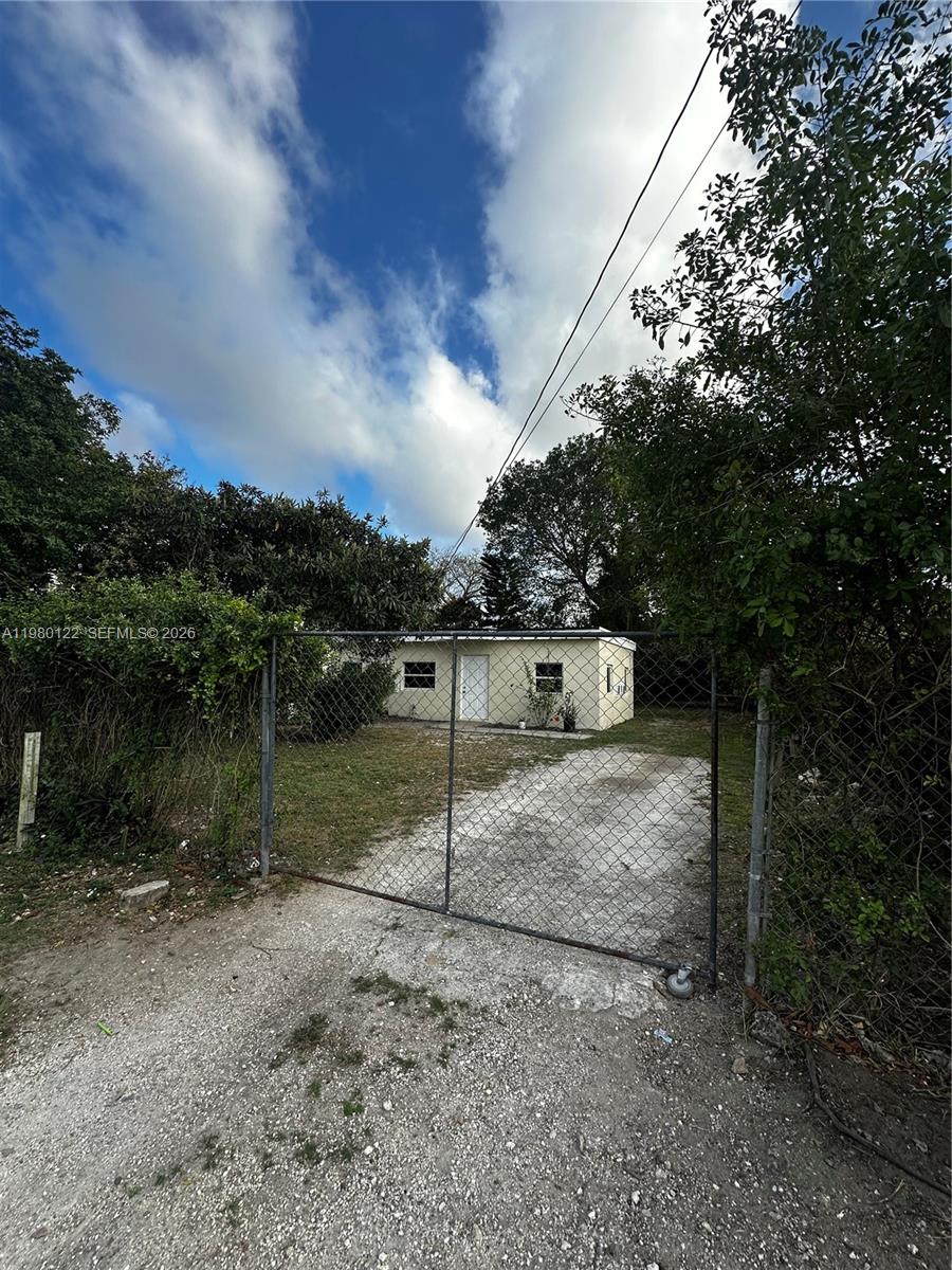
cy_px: 635
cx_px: 476
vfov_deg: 102.1
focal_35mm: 14
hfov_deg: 85.7
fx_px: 513
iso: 40
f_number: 2.2
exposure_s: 1/988
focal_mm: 2.22
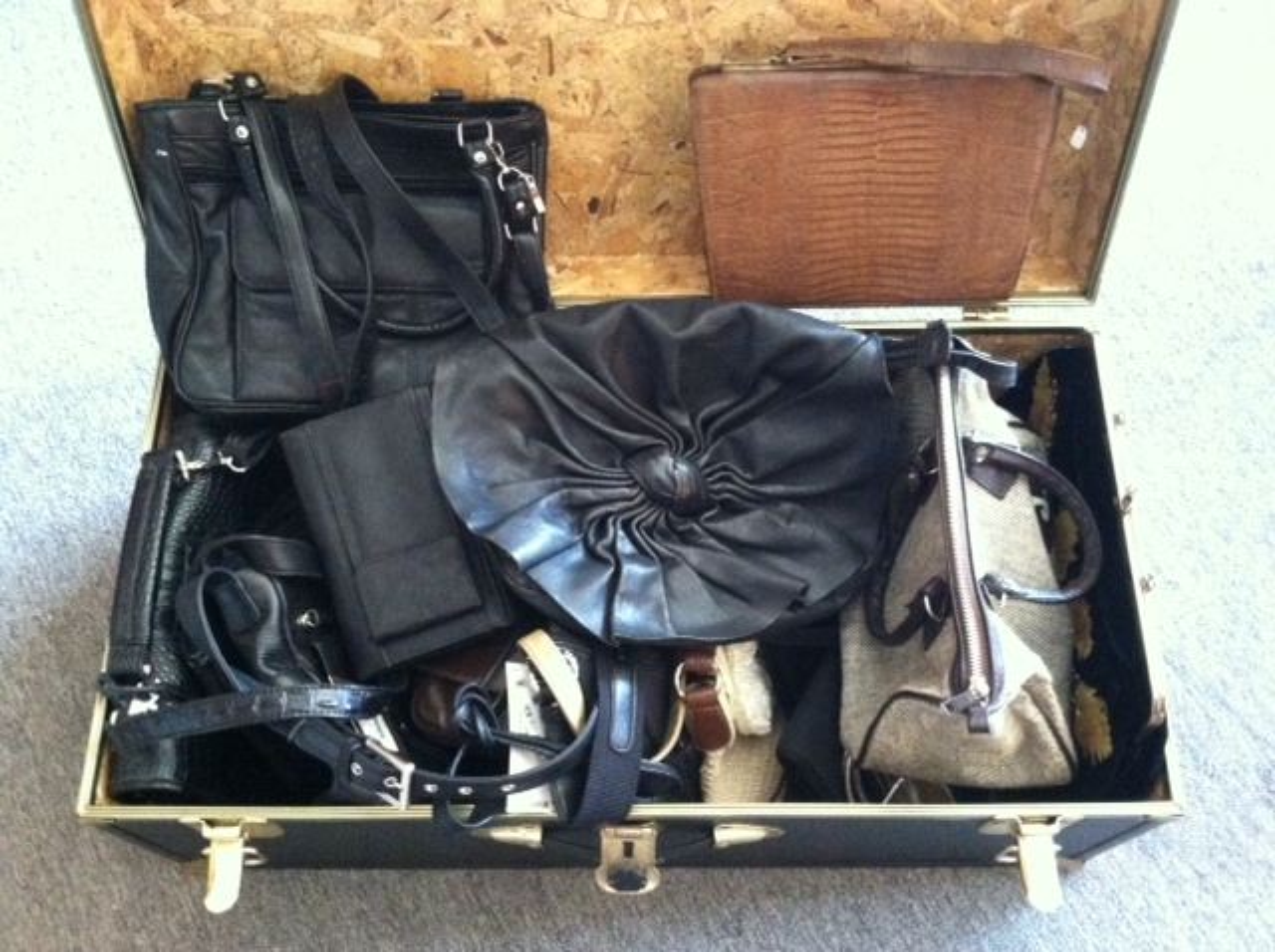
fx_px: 1287
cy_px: 476
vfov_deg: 40.6
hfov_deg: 52.7
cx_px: 638
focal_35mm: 35
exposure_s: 1/15
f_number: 2.8
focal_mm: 3.85
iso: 800
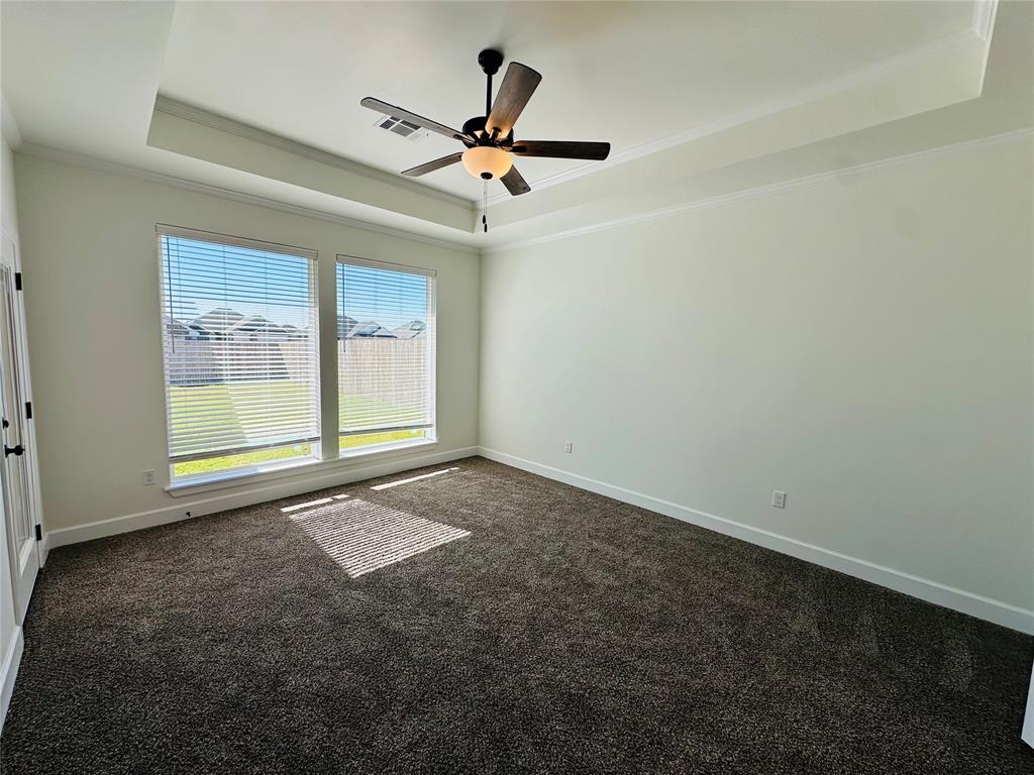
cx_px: 517
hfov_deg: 102.1
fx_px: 418
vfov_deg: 85.7
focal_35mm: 14
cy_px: 388
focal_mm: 2.22
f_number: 2.2
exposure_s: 1/596
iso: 40
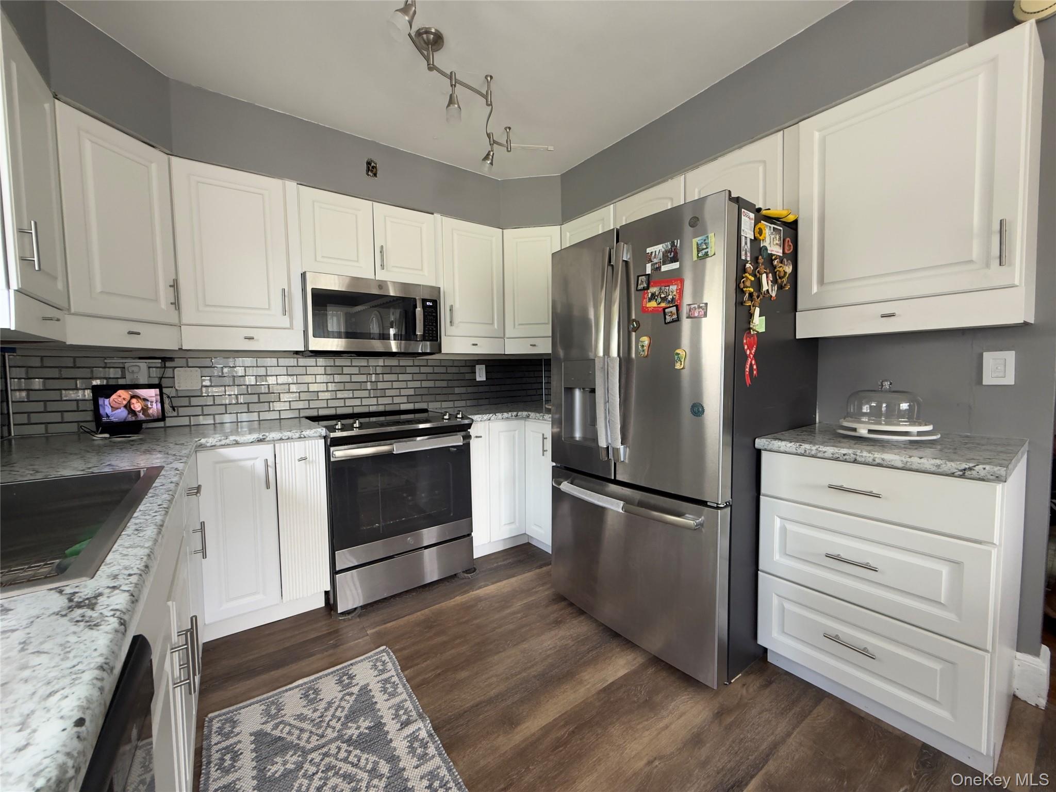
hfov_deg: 102.1
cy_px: 396
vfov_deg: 85.7
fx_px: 427
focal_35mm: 14
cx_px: 528
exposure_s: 1/99
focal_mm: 2.22
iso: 200
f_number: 2.2
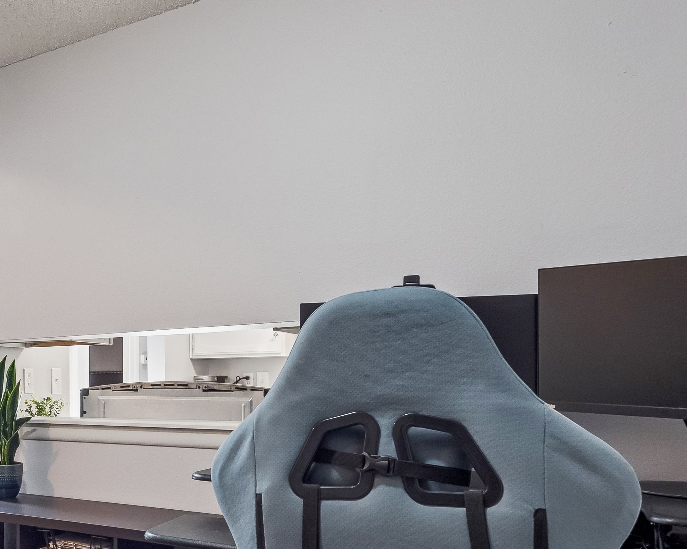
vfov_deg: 43.6
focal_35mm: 33
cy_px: 383
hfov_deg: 47.2
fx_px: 671
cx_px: 36
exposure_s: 1/25
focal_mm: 7
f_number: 5
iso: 400
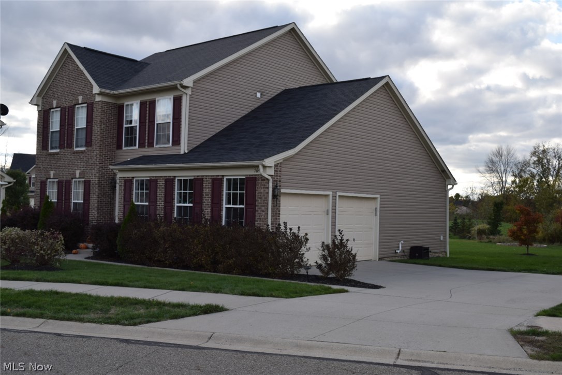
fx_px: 609
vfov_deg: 34.2
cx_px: 281
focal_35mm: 39
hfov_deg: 49.6
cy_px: 188
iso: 100
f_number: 7.1
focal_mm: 26
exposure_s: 1/200
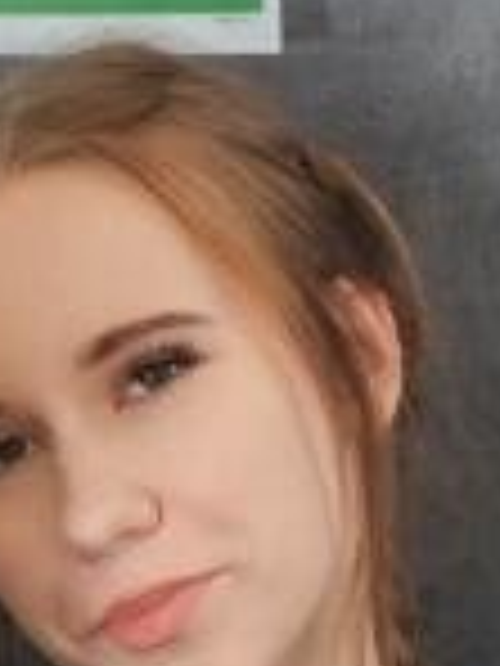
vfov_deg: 9.5
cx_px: 464
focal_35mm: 159
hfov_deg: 9.3
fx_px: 3062
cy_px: 2034
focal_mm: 5.4
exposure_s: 1/50
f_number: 1.8
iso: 640
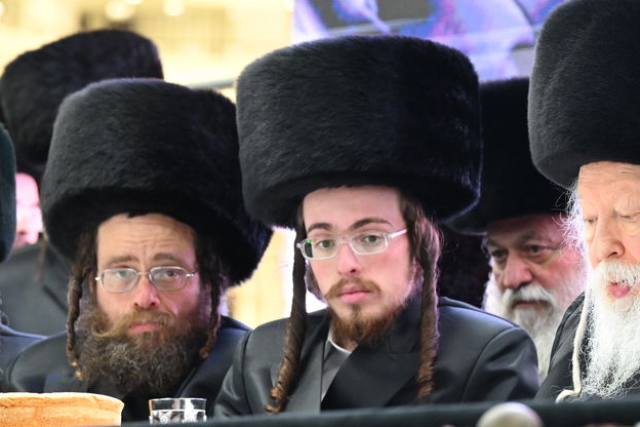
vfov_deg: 4.5
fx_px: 5386
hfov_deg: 6.8
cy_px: 76
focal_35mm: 303
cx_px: 703
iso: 3200
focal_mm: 135
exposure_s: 1/200
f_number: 5.6
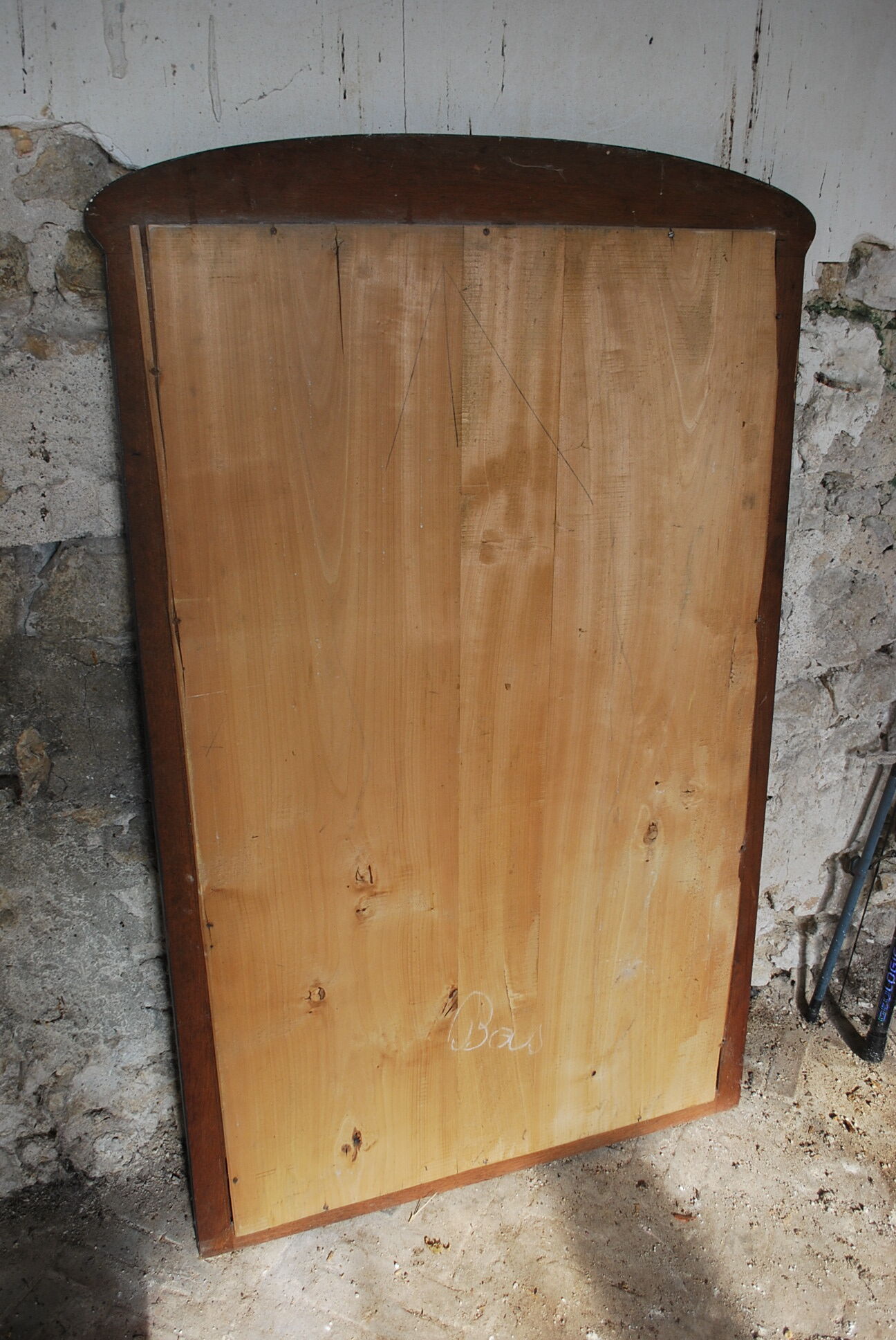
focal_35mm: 30
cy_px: 670
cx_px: 448
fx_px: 1117
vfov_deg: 61.9
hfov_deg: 43.7
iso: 200
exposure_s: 1/60
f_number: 4
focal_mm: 20
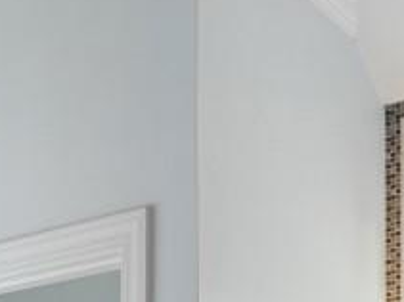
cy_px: 568
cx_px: 161
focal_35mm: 84
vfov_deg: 14.9
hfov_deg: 23.3
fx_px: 980
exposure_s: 1/50
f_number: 5.6
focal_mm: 16
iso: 1250
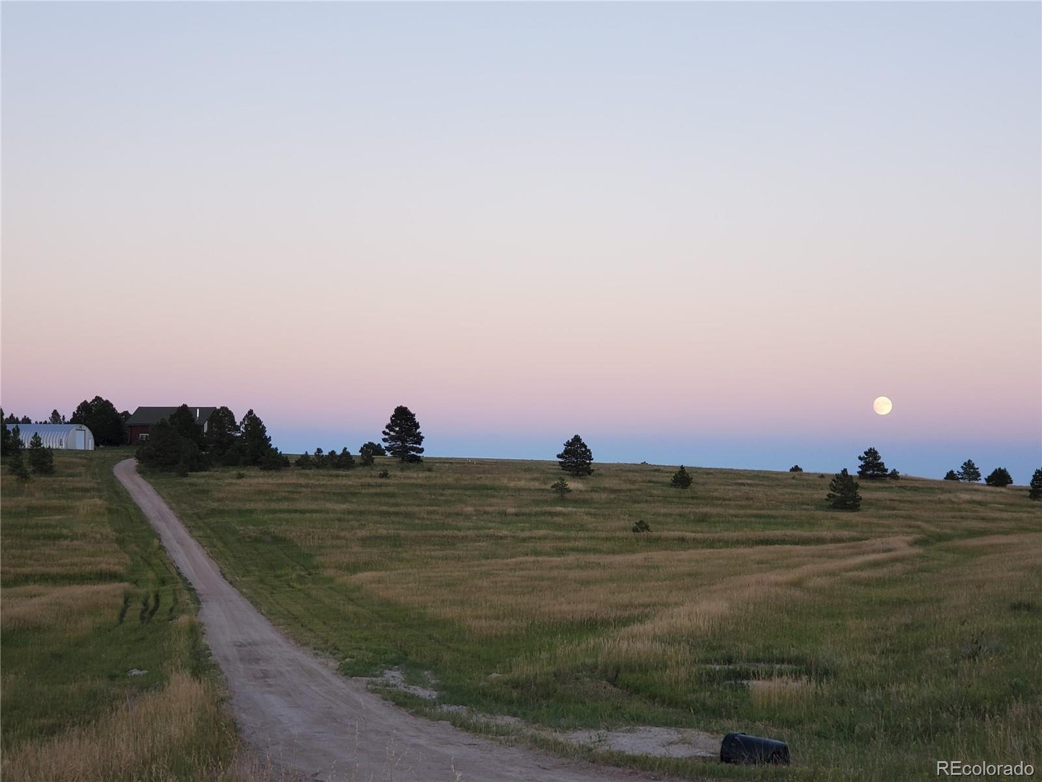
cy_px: 391
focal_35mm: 52
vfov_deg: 28.0
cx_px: 521
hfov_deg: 36.8
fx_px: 1565
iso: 64
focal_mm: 6
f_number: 2.4
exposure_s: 1/40
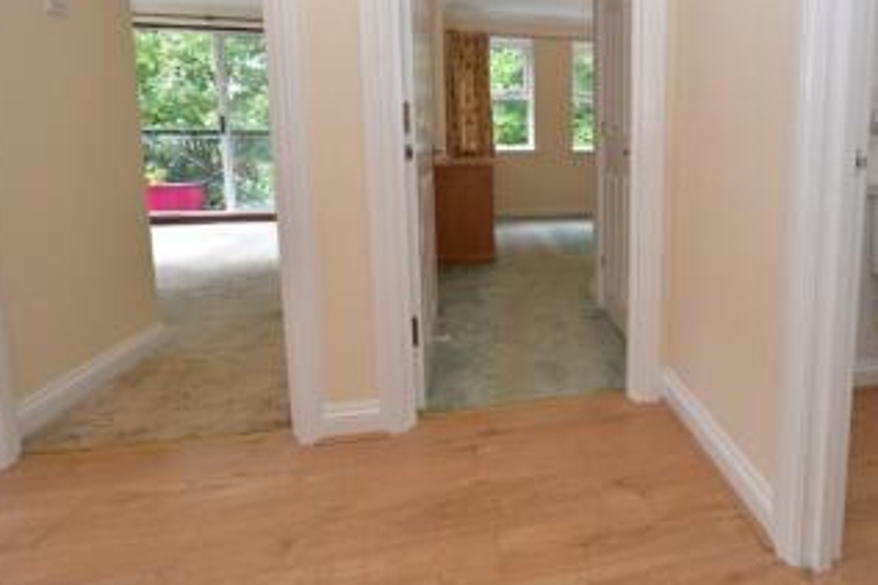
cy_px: 207
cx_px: 618
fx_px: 512
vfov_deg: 58.4
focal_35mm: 21
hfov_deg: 77.3
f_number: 4
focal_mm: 14
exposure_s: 1/60
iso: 250
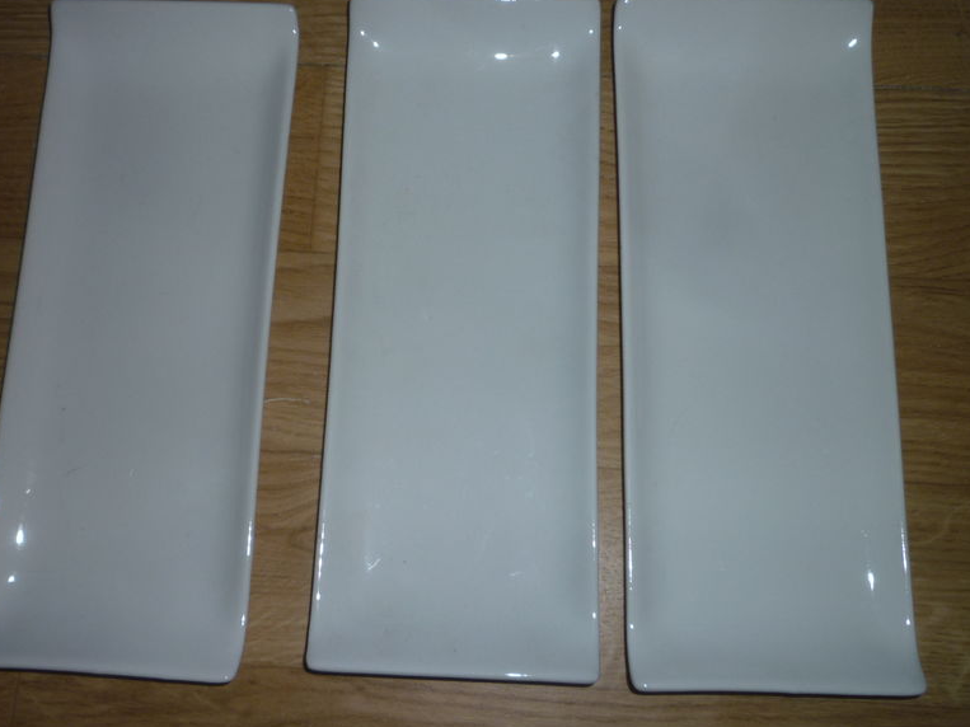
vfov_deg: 37.7
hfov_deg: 49.0
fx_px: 1065
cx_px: 459
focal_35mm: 38
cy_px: 336
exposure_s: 1/30
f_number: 3.3
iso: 100
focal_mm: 5.2
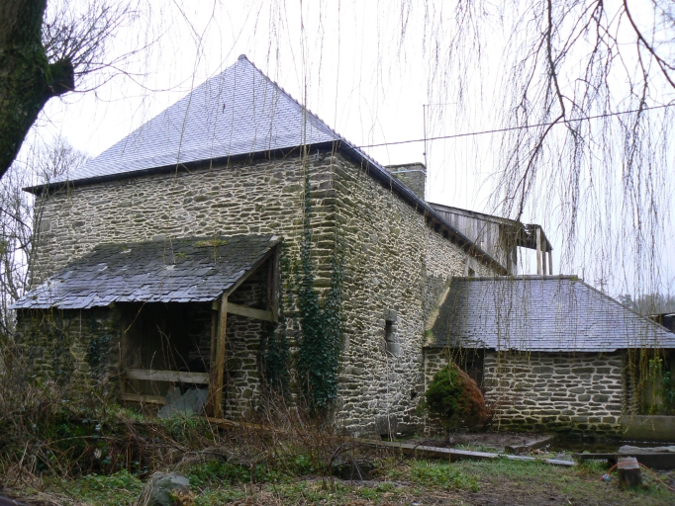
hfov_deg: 51.3
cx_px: 338
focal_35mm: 36
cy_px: 253
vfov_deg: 39.7
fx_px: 702
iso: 80
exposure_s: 1/60
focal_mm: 6
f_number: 2.8
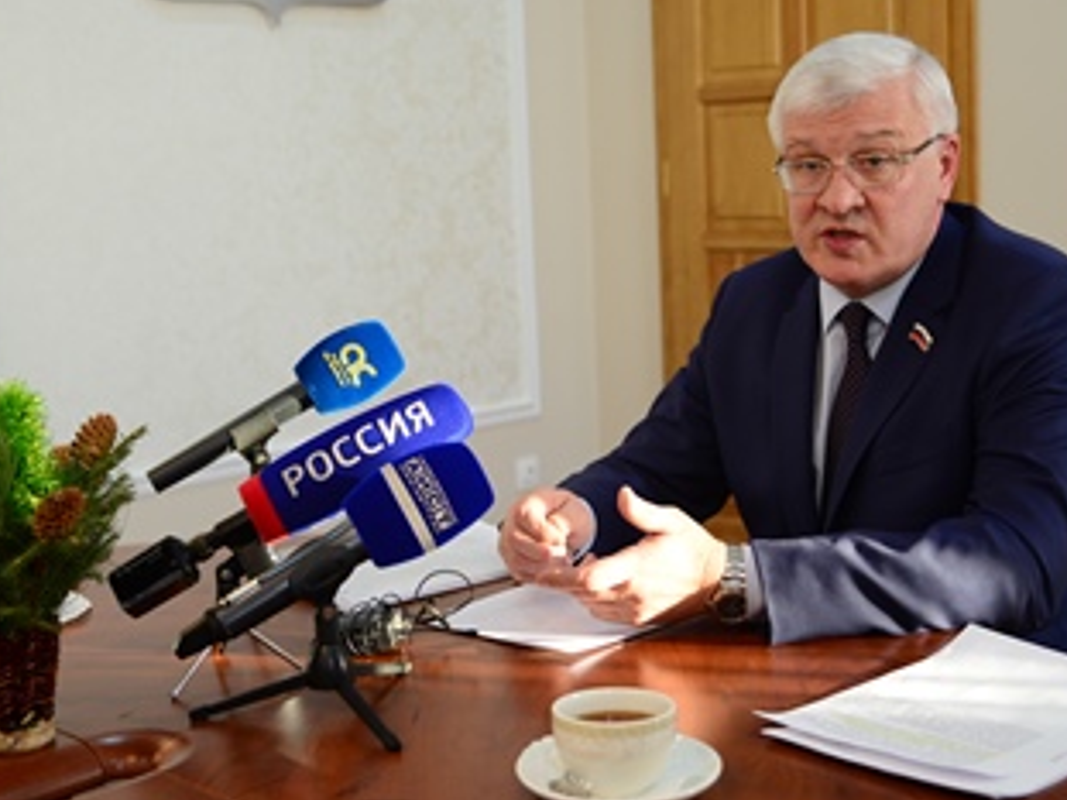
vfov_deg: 28.0
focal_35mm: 52
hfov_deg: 36.8
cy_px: 354
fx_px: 1602
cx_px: 508
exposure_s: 1/160
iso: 1600
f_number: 4.5
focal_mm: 40
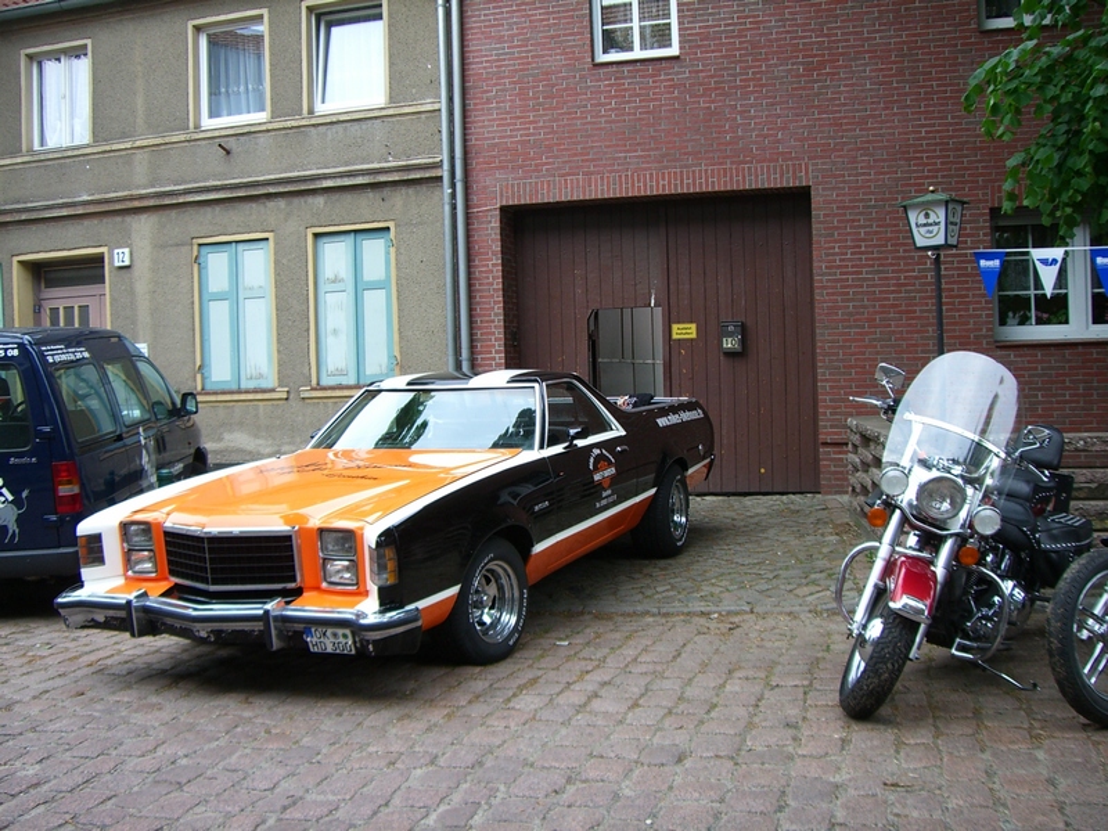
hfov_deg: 49.0
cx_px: 554
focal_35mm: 38
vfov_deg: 37.7
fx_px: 1216
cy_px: 416
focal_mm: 6.2
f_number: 2.7
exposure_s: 1/160
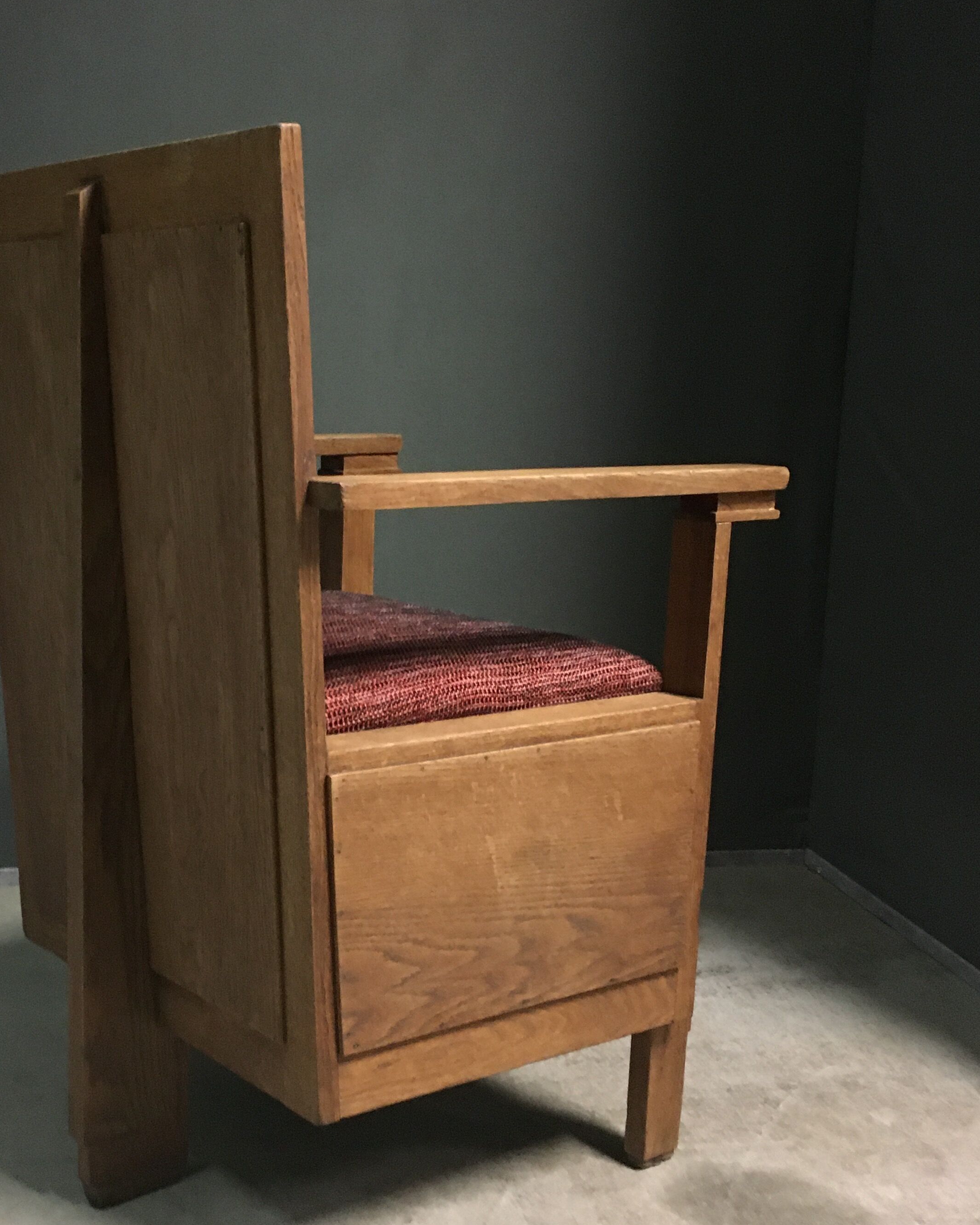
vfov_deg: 42.9
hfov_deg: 34.5
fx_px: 1559
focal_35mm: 43
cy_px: 638
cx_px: 306
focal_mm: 4.15
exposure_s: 1/17
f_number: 2.2
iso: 400
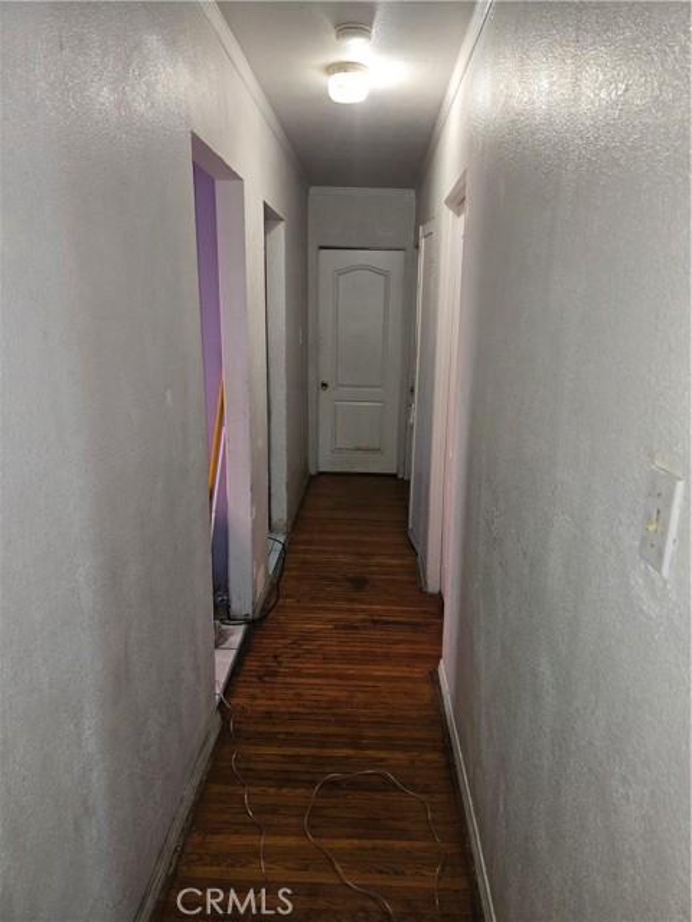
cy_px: 461
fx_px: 613
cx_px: 346
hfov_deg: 58.9
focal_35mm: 23
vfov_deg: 73.9
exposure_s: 1/60
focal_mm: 6.3
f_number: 1.7
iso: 125
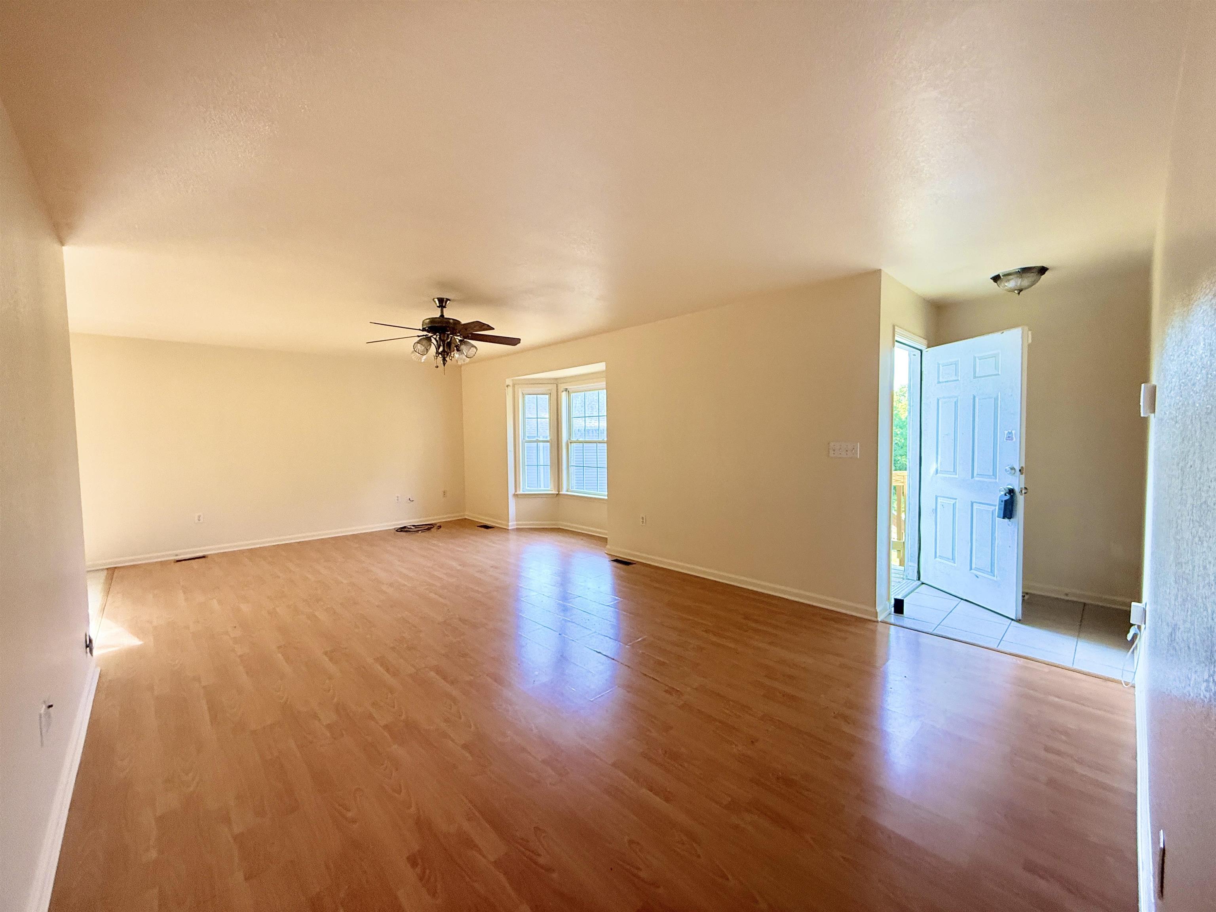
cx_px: 608
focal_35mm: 14
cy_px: 456
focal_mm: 2.22
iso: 250
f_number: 2.2
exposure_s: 1/120
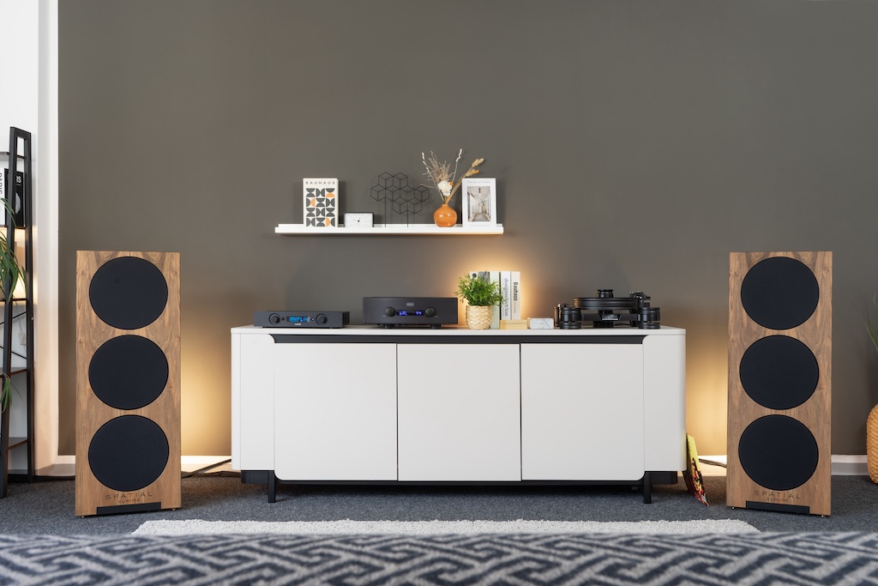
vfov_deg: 40.0
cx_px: 439
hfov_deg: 57.2
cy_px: 293
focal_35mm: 33
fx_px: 805
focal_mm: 33
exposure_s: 1/1.25
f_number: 13
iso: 125
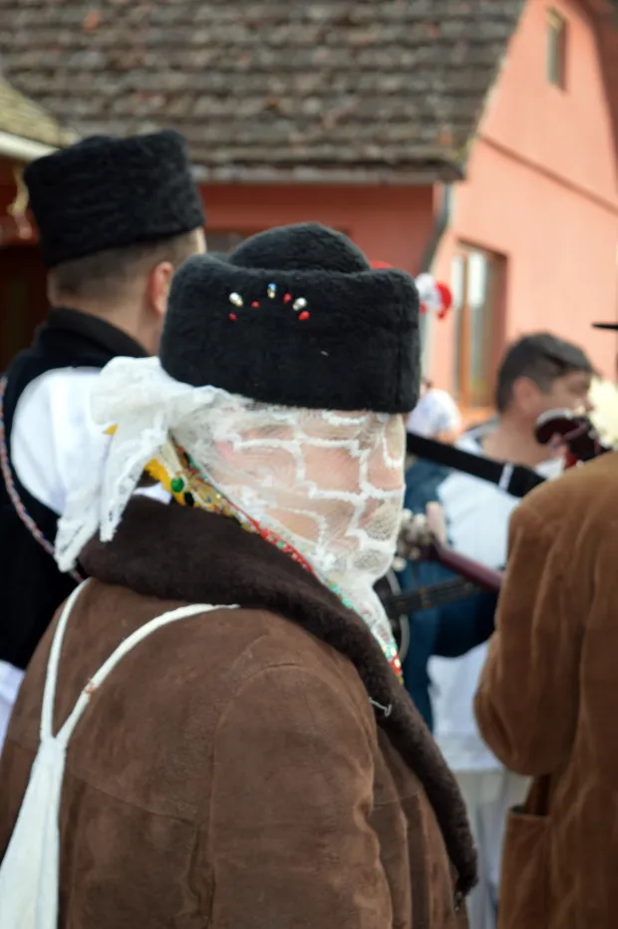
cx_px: 309
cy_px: 464
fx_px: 2127
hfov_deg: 16.5
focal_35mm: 82
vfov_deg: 24.6
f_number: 5.6
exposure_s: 1/125
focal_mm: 55
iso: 180
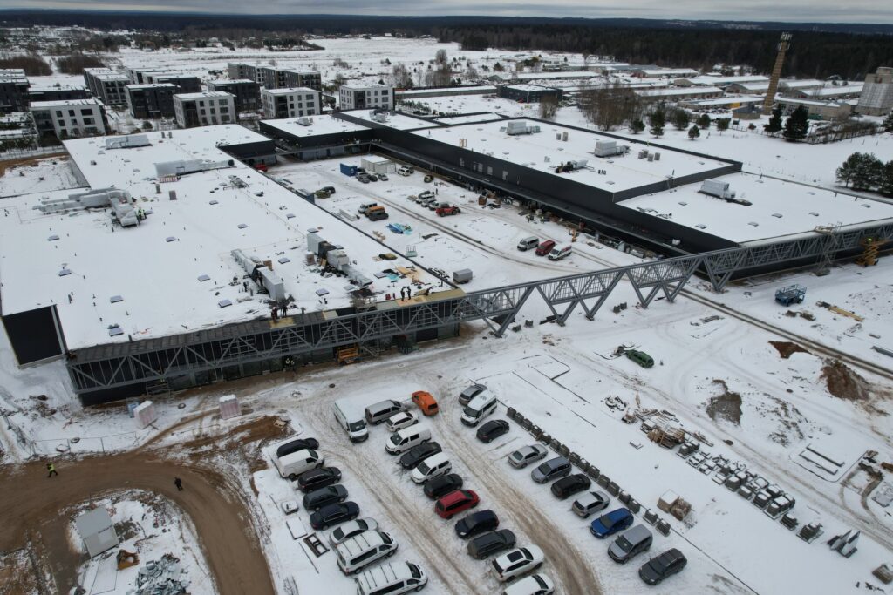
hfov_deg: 78.6
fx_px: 546
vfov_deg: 57.2
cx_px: 446
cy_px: 298
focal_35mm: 22
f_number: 2.8
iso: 100
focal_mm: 8.38
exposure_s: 1/1000
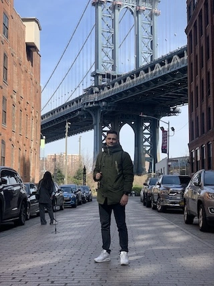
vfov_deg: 36.8
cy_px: 143
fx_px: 429
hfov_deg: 28.0
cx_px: 107
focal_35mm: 52
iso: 16
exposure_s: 1/578
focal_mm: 6
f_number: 2.4
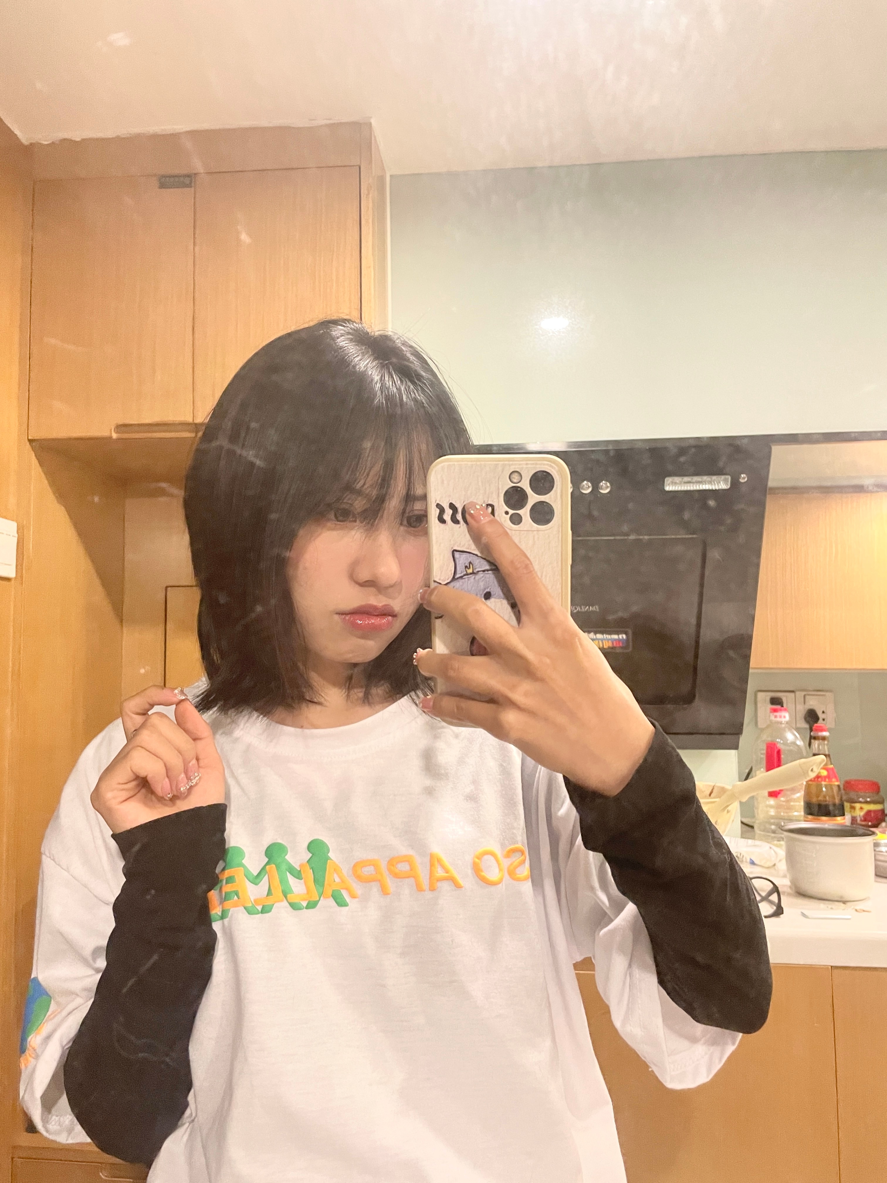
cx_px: 444
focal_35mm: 26
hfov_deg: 53.1
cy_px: 592
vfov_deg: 67.3
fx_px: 888
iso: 500
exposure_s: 1/33
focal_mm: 4.2
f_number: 1.6
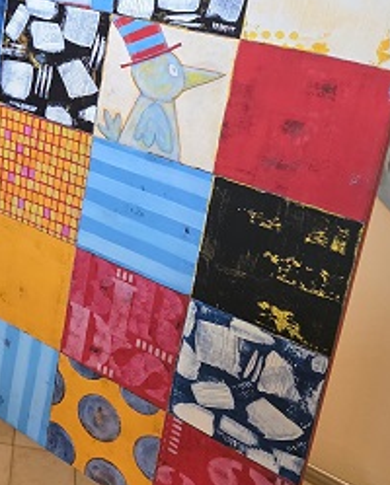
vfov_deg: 33.6
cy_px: 93
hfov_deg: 25.4
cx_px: -74
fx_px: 777
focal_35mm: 54
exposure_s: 1/100
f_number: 1.7
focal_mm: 6.3
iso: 1000
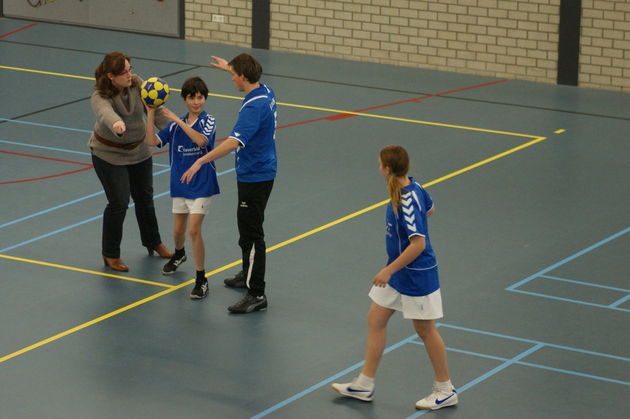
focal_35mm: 105
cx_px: 315
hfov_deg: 19.5
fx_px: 1836
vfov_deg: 13.0
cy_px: 210
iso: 400
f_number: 2.8
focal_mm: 70
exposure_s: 1/200
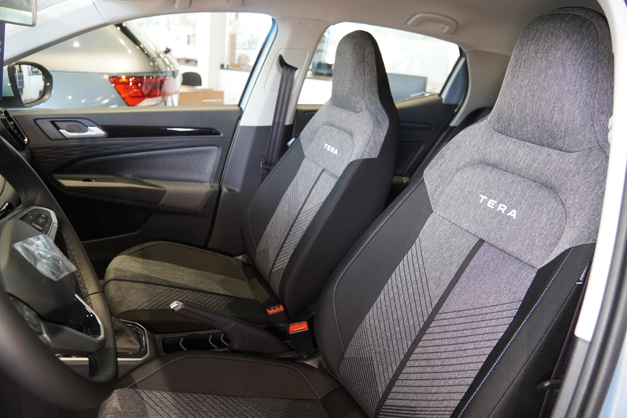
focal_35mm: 26
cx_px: 314
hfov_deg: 70.4
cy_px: 209
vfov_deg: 50.4
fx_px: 444
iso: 640
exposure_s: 1/60
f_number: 3.2
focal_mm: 17
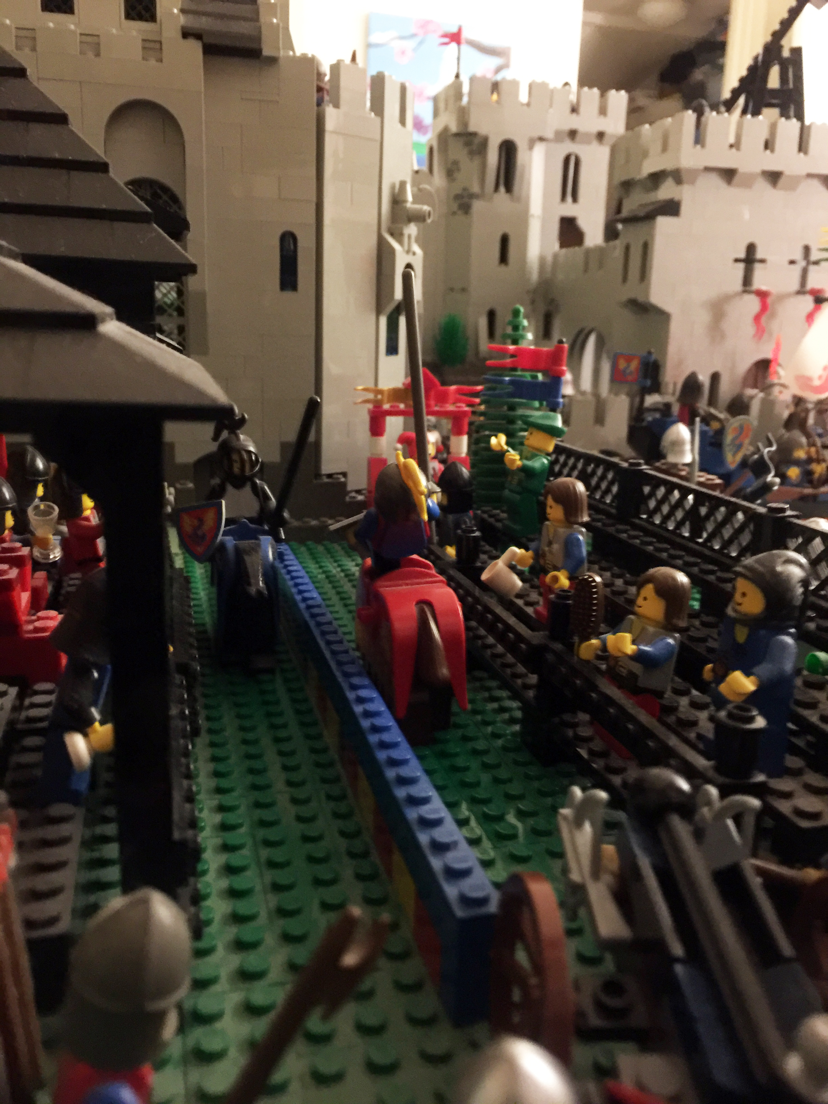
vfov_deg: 61.7
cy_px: 552
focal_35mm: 29
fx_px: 925
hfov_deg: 48.2
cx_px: 414
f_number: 2.2
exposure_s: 1/4
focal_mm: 4.15
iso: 160
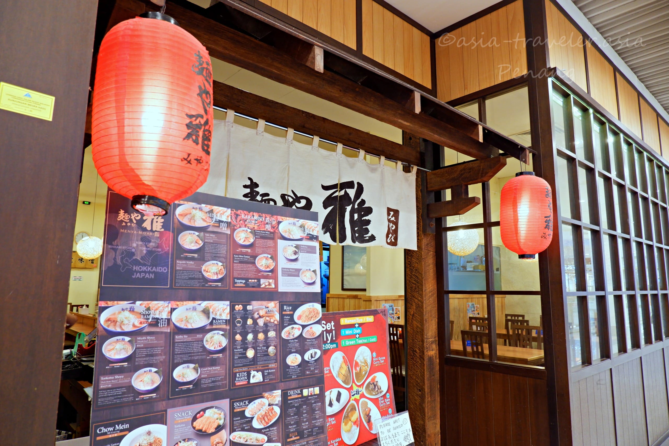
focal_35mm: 23
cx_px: 334
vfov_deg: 55.1
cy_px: 223
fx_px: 427
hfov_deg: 76.1
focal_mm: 15
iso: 800
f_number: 3.5
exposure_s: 1/34
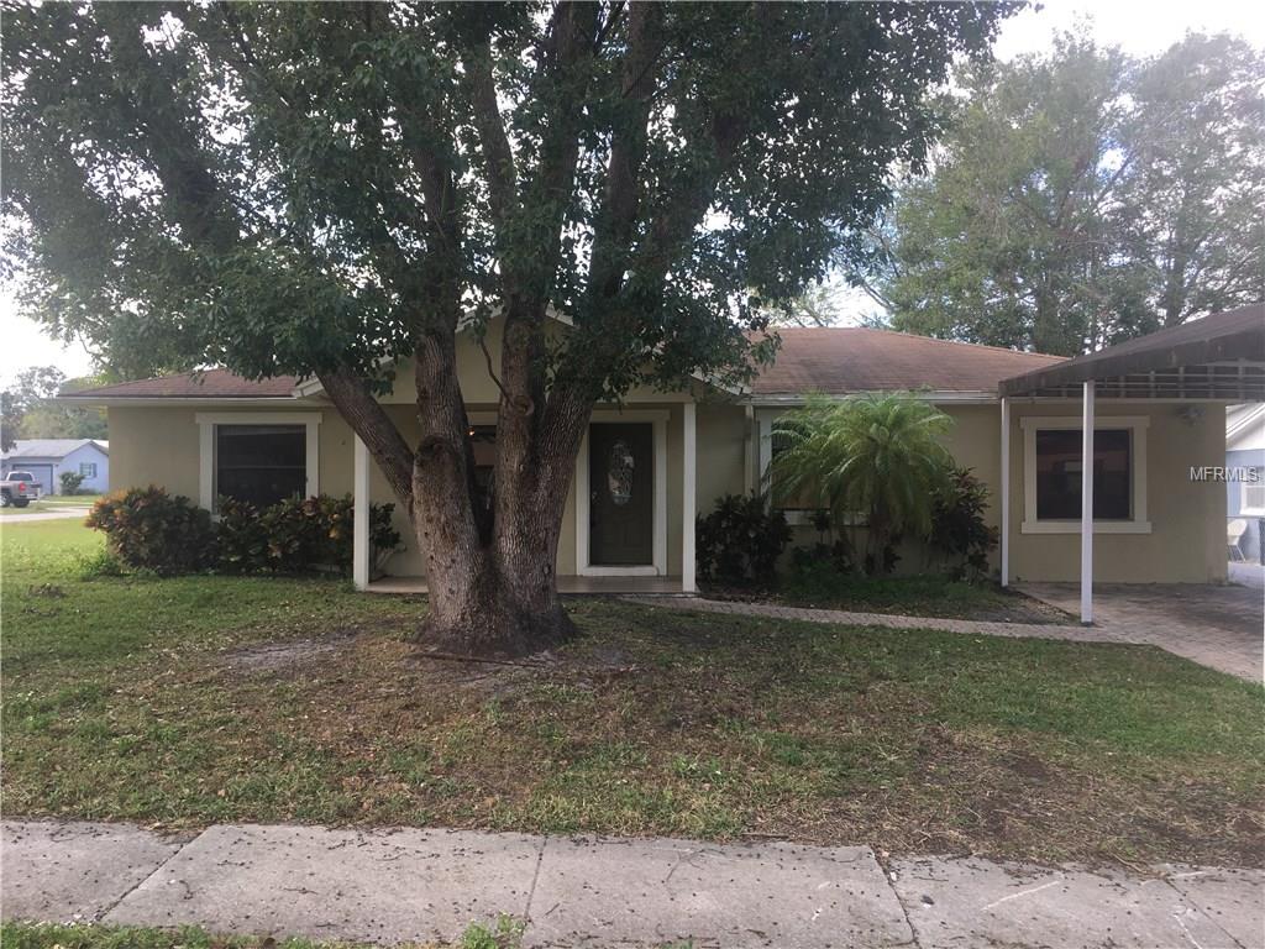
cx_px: 632
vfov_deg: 48.2
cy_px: 474
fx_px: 1060
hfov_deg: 61.7
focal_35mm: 29
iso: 25
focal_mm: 4.15
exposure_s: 1/272
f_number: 2.2
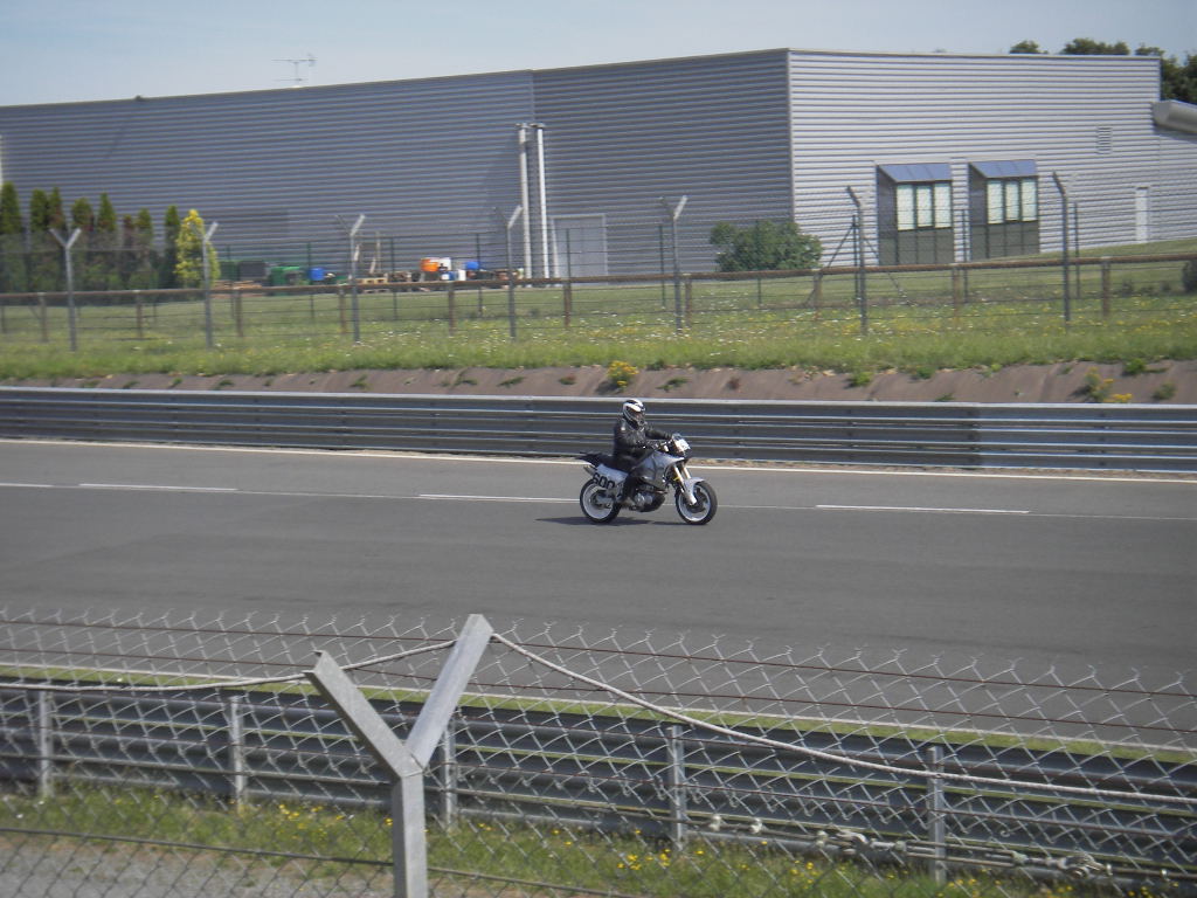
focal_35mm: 83
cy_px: 449
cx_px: 598
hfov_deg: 23.6
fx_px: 2870
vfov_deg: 17.8
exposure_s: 1/500
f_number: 3.9
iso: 50
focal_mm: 13.8
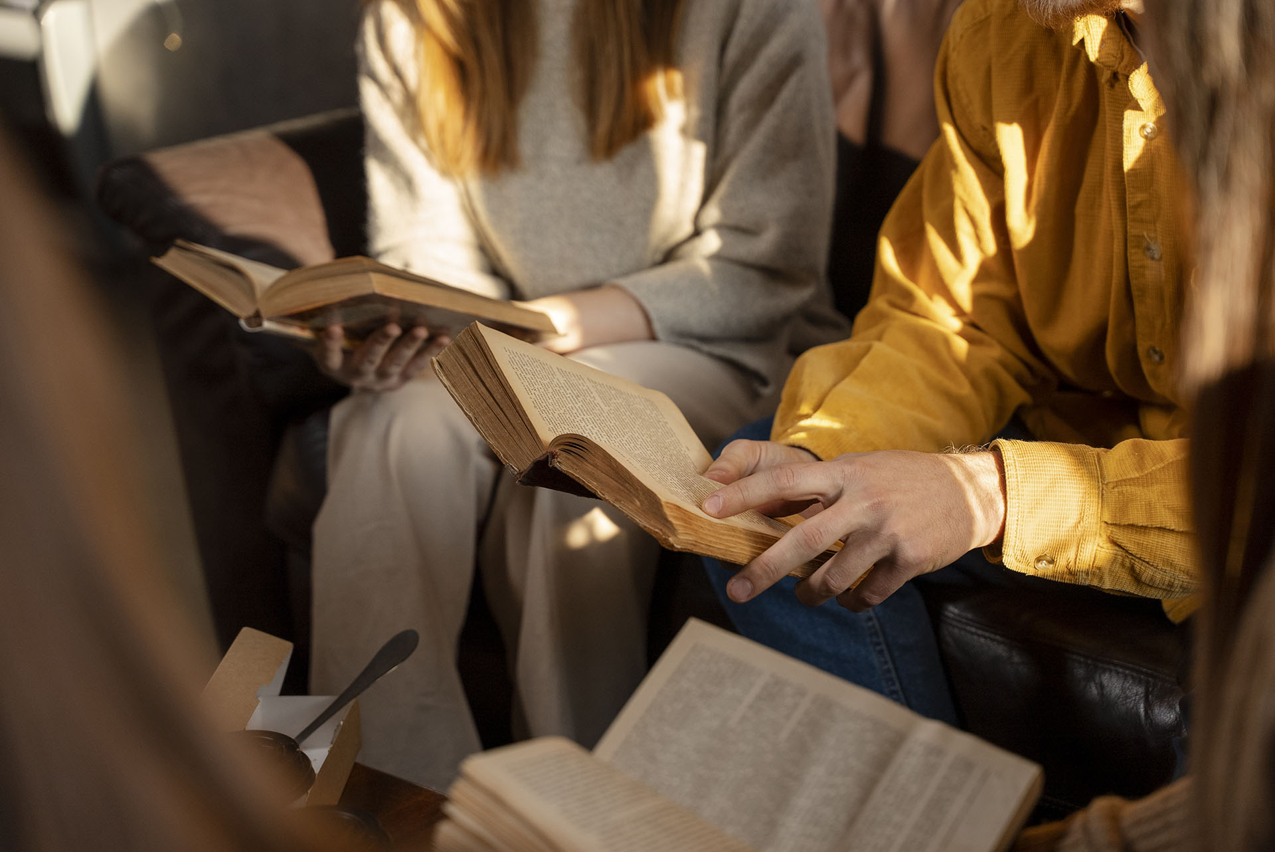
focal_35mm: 75
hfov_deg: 27.0
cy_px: 426
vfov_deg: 18.2
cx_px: 638
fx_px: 2657
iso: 1000
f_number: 4
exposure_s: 1/1000
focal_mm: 75
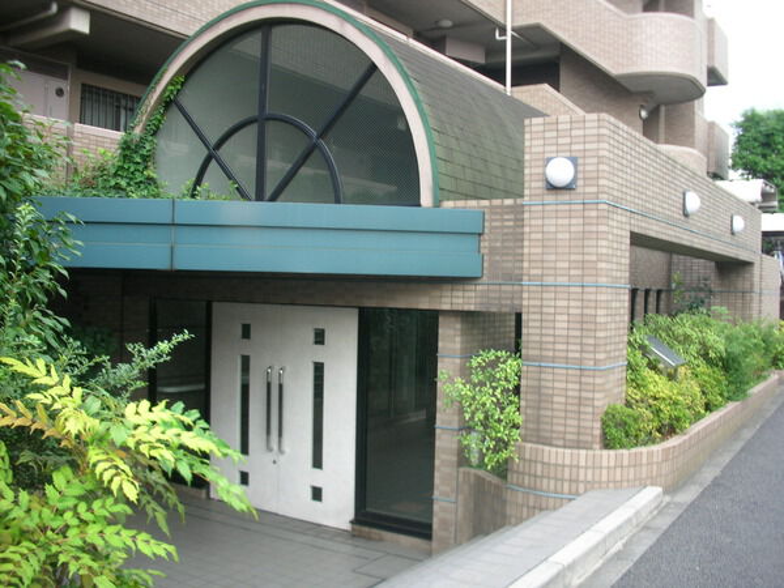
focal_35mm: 35
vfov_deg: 40.7
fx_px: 793
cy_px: 294
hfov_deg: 52.6
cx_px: 392
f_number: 3
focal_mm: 5.8
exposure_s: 1/17.4
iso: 63
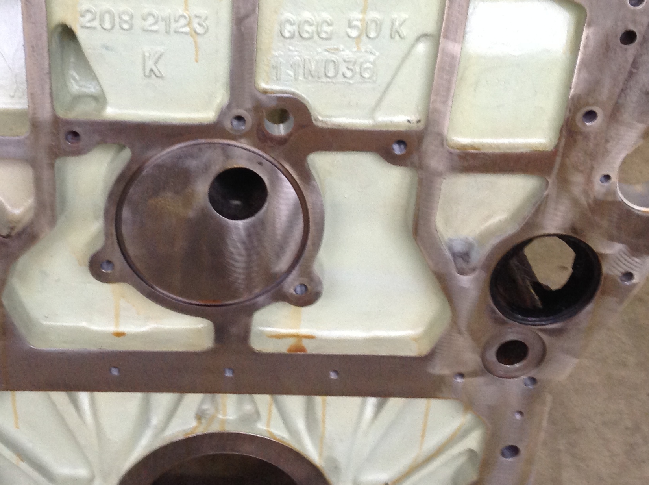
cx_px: 257
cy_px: 211
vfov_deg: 26.5
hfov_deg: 34.9
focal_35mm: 55
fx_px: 1030
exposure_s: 1/15
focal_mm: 4.28
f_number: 2.4
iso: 200
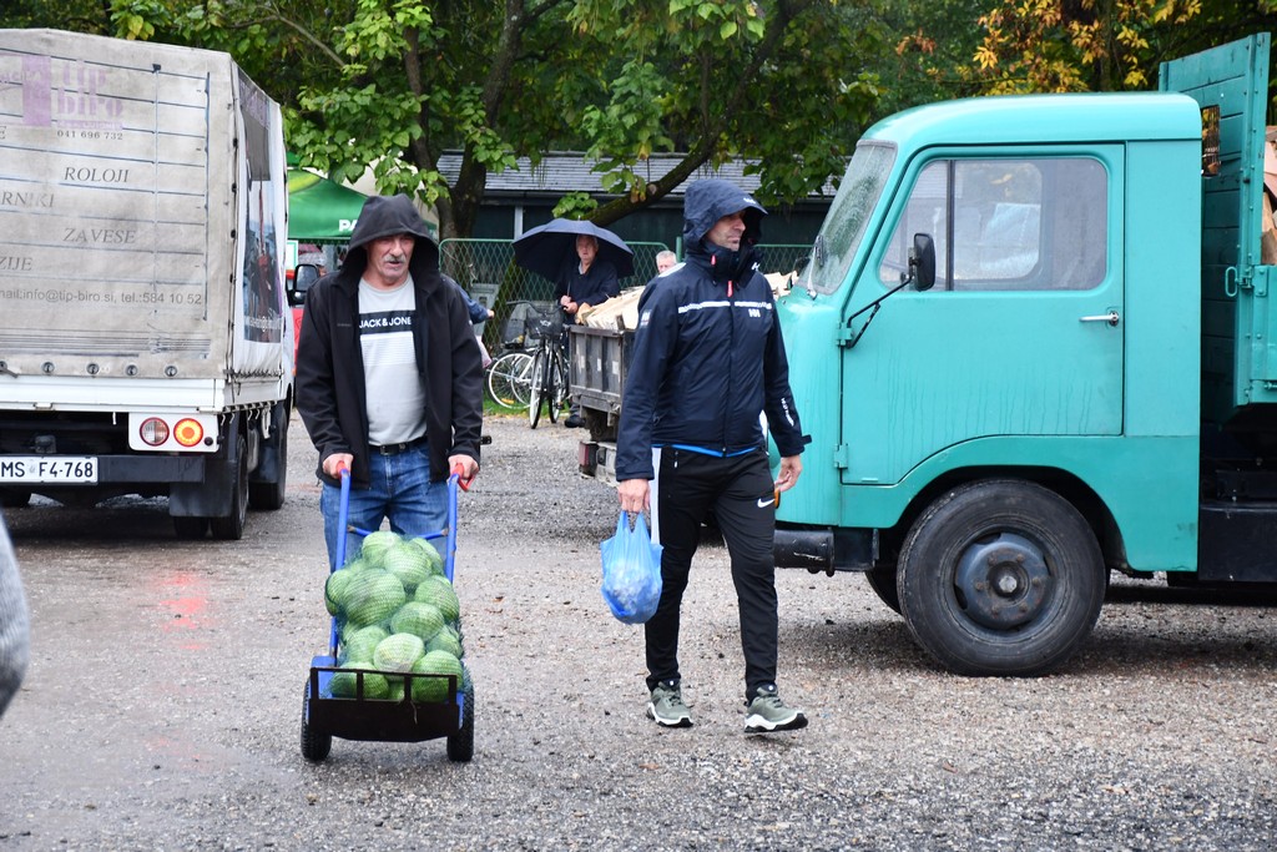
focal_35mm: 93
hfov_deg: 21.9
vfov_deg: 14.7
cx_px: 638
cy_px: 426
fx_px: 3299
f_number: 5
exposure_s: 1/250
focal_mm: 62
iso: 1100
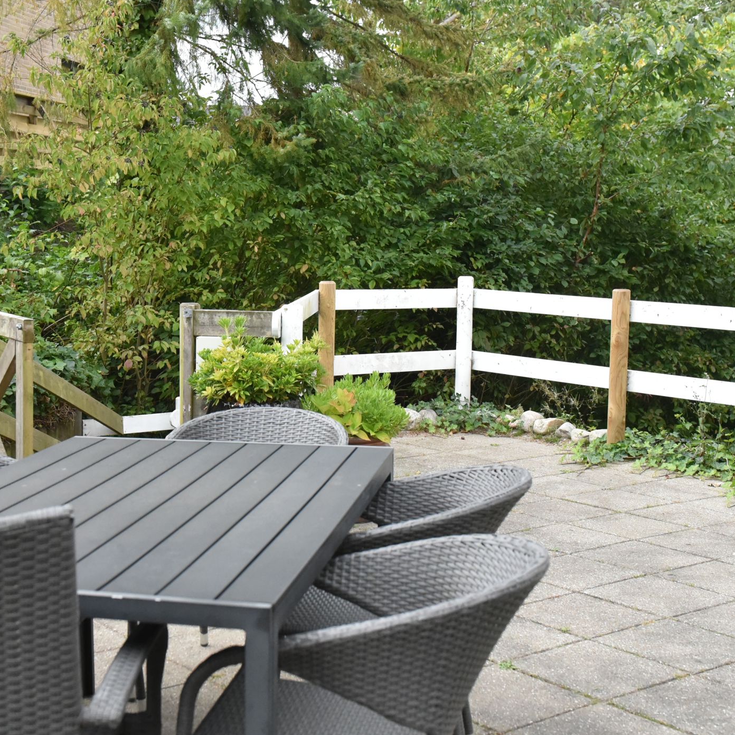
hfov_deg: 31.4
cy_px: 372
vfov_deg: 31.6
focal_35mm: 54
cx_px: 260
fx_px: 1297
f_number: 5
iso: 5000
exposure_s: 1/4000
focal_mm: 34
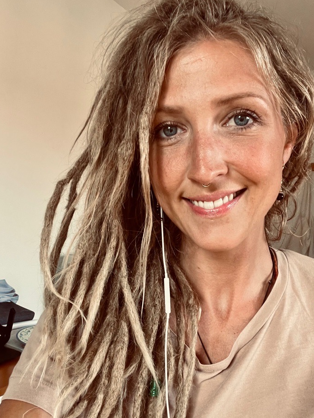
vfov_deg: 55.3
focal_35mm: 33
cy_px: 211
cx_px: 167
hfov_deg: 42.9
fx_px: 399
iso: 250
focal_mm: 2.71
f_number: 2.2
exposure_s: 1/60
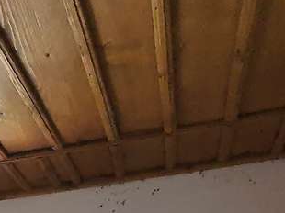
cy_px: 424
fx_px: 518
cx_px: -69
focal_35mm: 63
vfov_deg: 17.2
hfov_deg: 26.8
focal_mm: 1.8
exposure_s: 1/20
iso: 640
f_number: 2.2
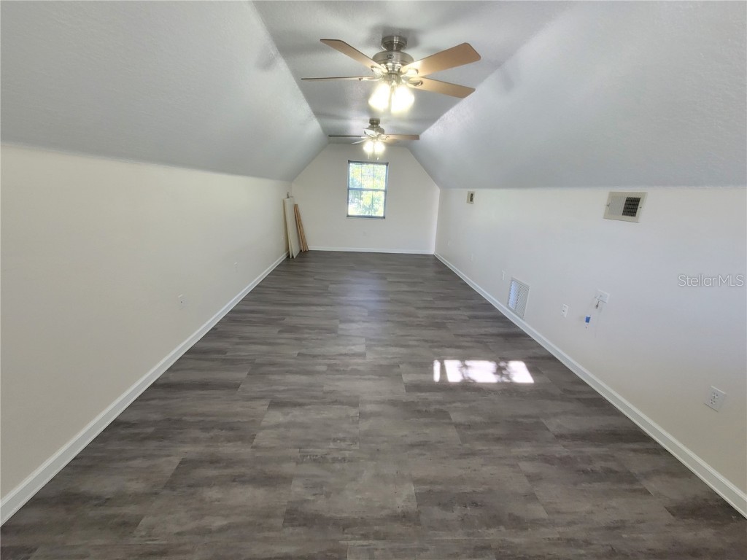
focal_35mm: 13
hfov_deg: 106.2
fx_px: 281
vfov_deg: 89.9
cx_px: 374
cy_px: 280
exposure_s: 1/60
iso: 200
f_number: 2.2
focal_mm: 2.2
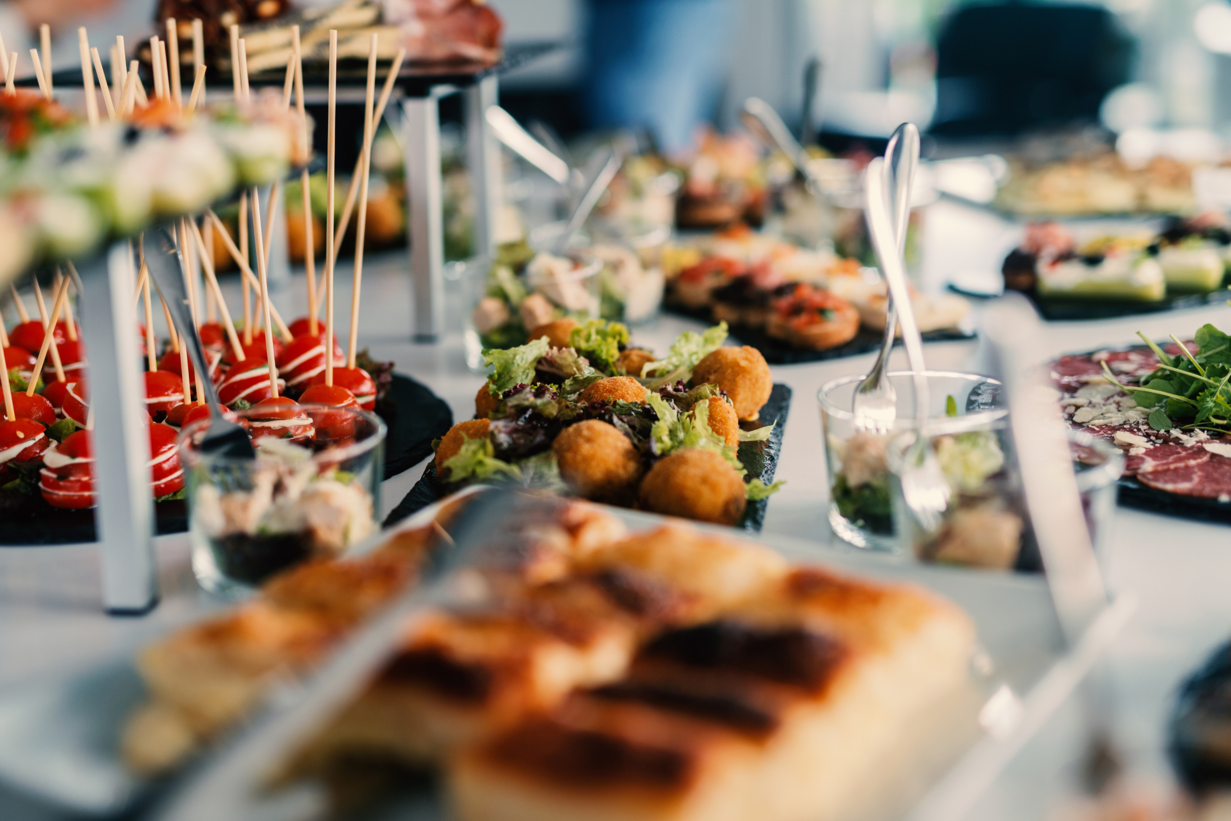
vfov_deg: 26.5
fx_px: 1744
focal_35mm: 51
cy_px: 405
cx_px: 605
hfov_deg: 38.9
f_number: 2
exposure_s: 1/125
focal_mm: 50
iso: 400
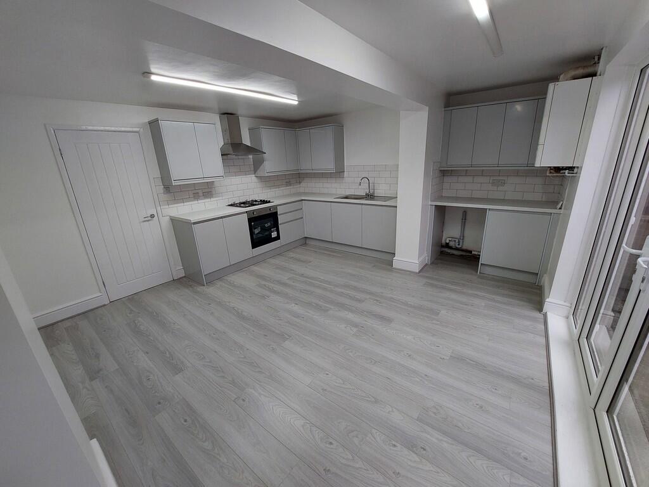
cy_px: 244
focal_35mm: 13
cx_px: 324
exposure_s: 1/100
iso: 80
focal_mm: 1.74
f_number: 2.2
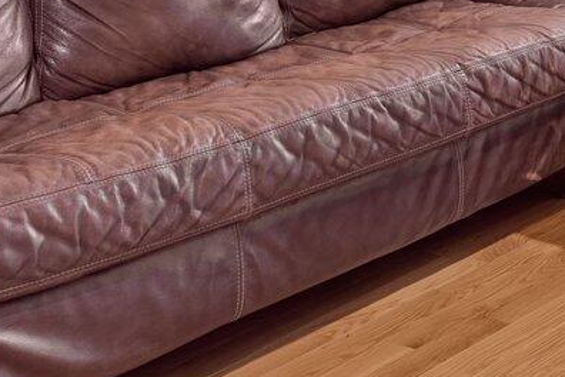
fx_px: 1381
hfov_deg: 20.8
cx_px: 756
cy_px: -279
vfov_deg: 14.0
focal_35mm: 88
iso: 160
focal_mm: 17
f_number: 9
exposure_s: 6
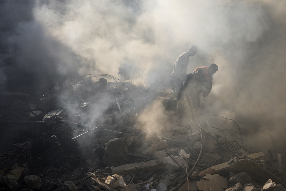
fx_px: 143
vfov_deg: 67.4
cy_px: 96
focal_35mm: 18
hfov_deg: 90.0
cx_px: 143
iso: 100
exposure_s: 1/1000
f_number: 4
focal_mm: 18
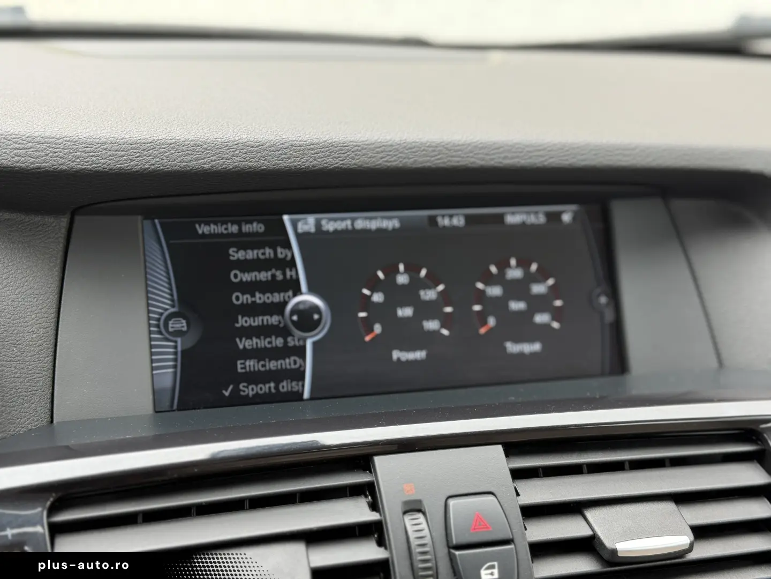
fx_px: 1069
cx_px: 386
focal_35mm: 48
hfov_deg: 39.7
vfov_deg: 30.3
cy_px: 290
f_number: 1.78
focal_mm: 6.76
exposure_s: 1/60
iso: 64
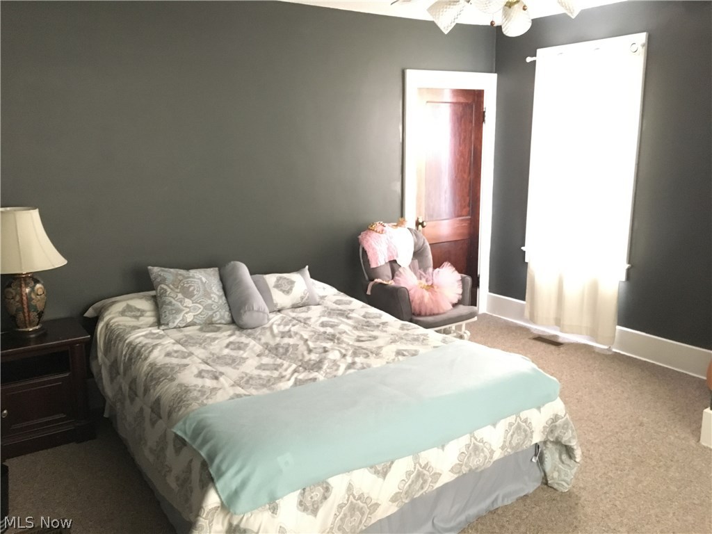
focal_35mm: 29
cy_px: 267
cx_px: 356
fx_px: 596
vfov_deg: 48.2
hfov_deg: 61.7
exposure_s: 1/15
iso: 640
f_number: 2.2
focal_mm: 4.15
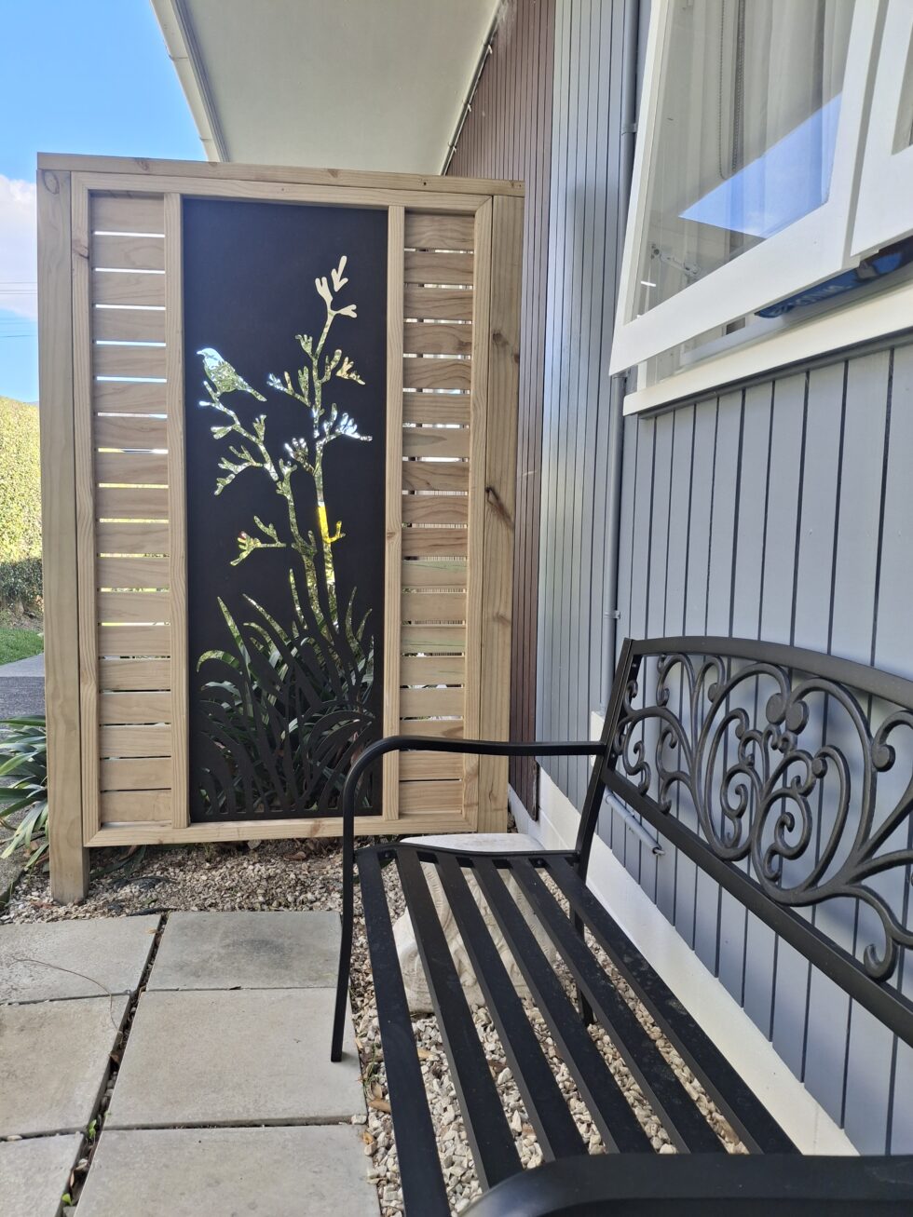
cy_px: 608
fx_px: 879
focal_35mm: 25
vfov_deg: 69.4
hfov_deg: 54.9
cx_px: 456
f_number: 1.8
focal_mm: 4.69
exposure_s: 1/331
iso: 32
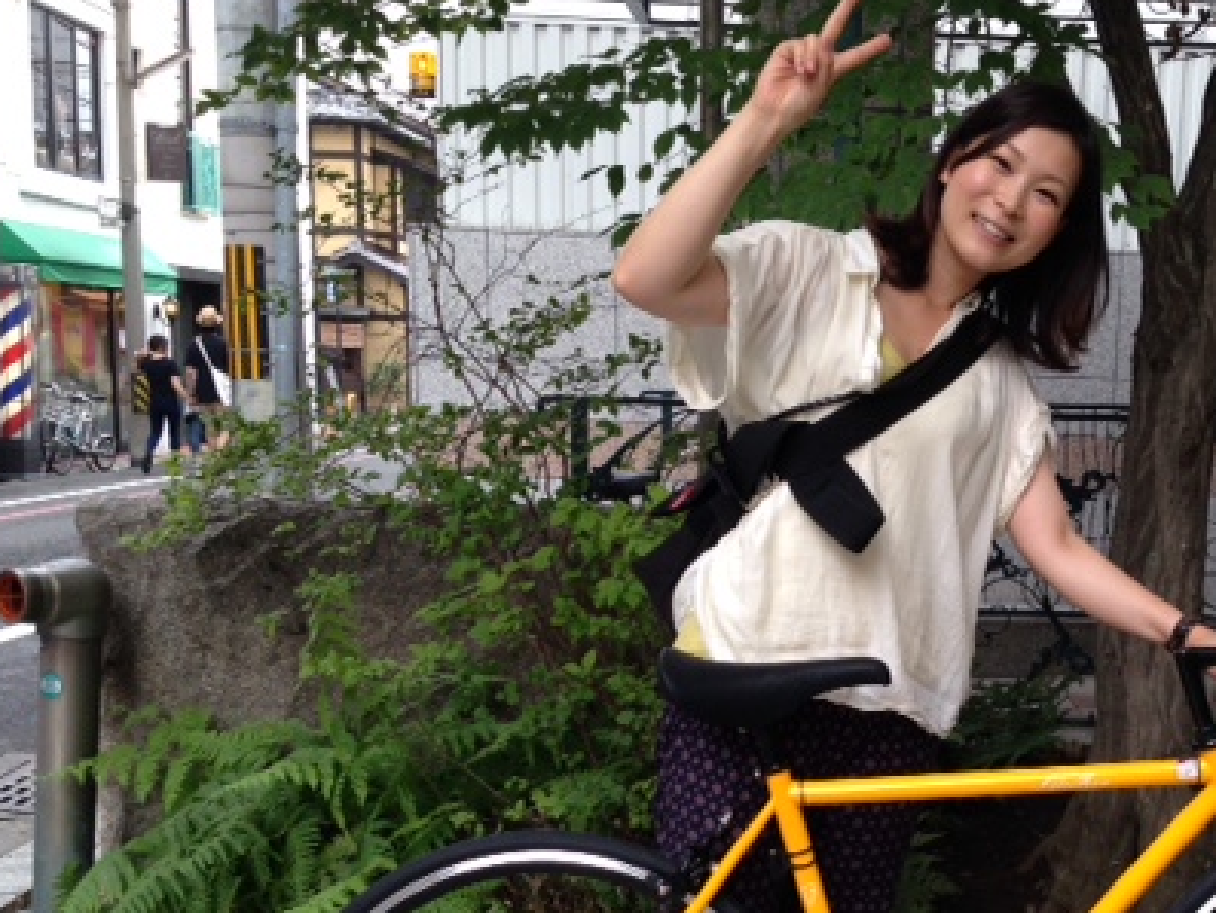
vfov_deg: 27.2
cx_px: 938
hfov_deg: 35.2
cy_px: 675
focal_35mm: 53
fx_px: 1863
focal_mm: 4.12
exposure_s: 1/120
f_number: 2.4
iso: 80
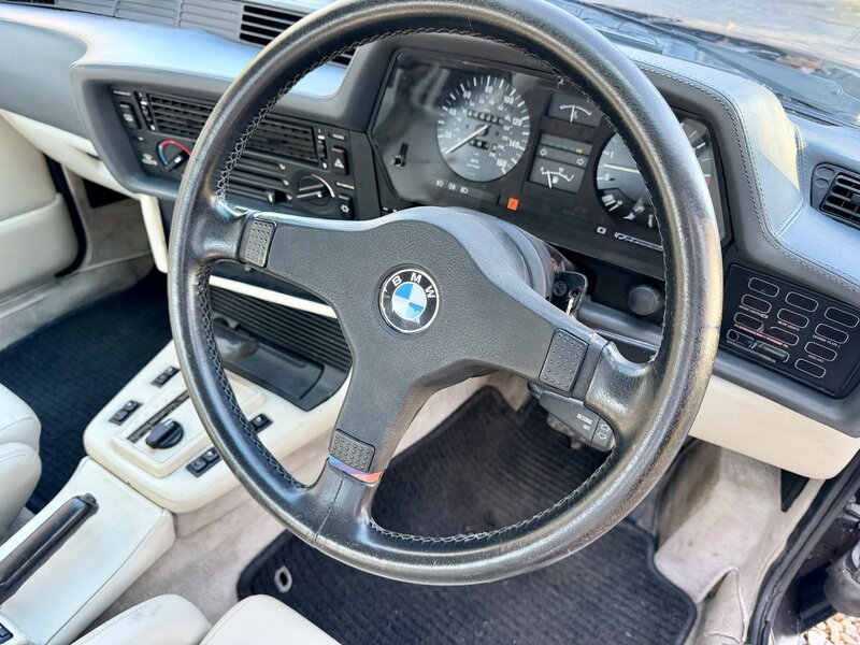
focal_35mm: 24
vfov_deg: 56.8
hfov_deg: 71.6
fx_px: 596
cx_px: 430
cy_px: 322
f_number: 1.78
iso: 200
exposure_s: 1/65
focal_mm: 6.76
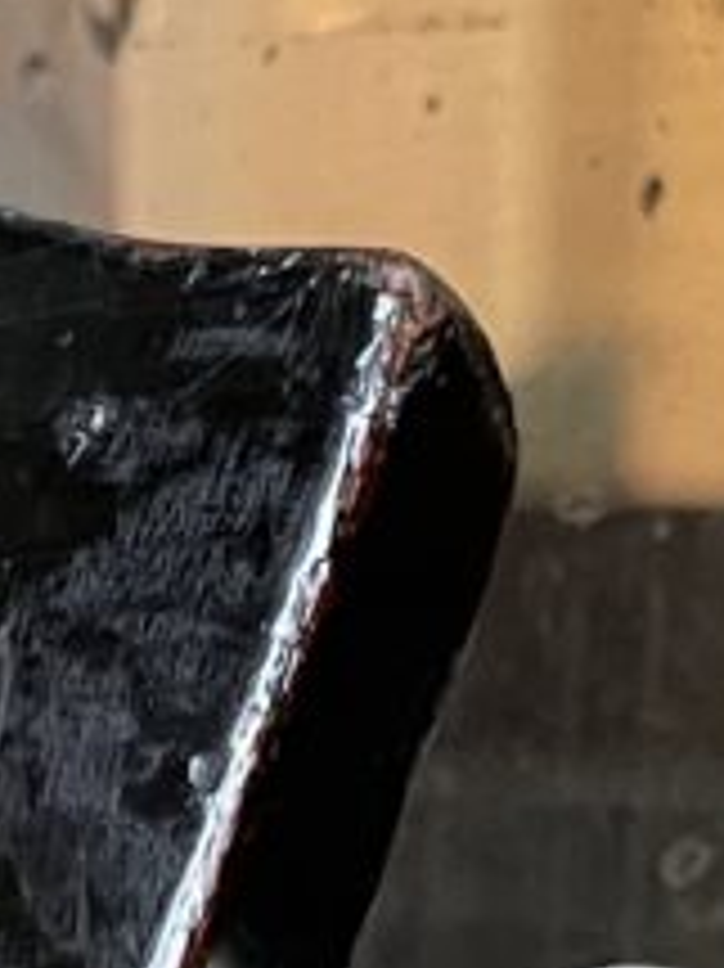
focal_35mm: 186
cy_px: 2337
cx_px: -940
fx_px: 5192
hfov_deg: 7.5
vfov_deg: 9.5
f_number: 1.6
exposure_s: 1/50
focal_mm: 4.2
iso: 200
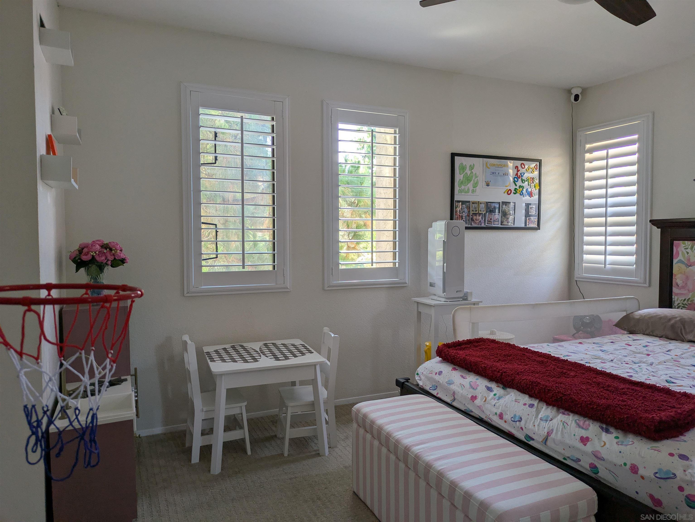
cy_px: 261
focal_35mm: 25
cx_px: 348
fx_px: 502
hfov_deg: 69.4
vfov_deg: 54.9
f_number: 1.89
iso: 83
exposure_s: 1/120
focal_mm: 5.43
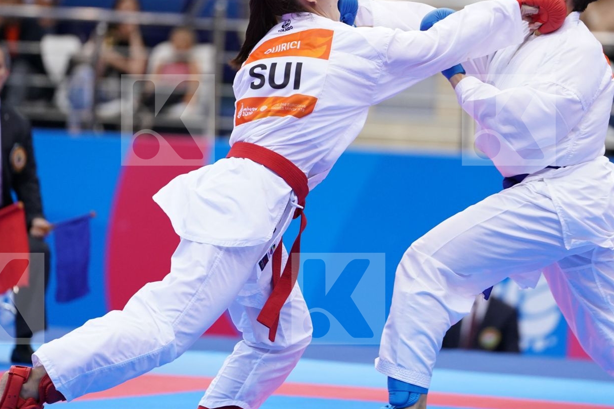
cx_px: 338
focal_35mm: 292
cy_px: 120
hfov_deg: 7.1
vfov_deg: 4.7
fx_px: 4980
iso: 1600
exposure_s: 1/1000
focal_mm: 198
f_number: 2.8
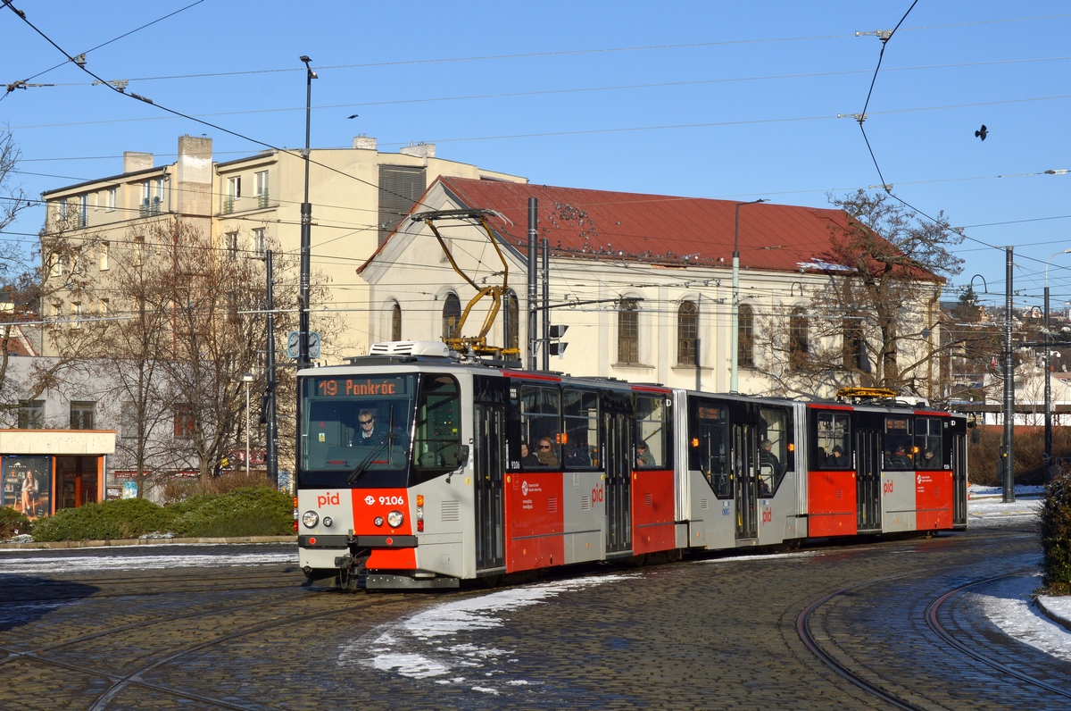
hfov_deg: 31.9
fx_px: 1871
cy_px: 356
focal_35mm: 63
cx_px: 536
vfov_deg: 21.5
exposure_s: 1/400
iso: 200
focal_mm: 42
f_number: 10
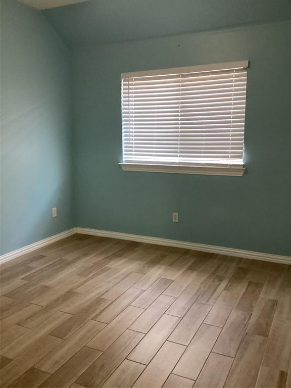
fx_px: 347
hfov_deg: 45.4
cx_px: 146
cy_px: 194
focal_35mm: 31
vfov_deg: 58.4
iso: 320
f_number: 2.4
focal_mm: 3.3
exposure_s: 1/33
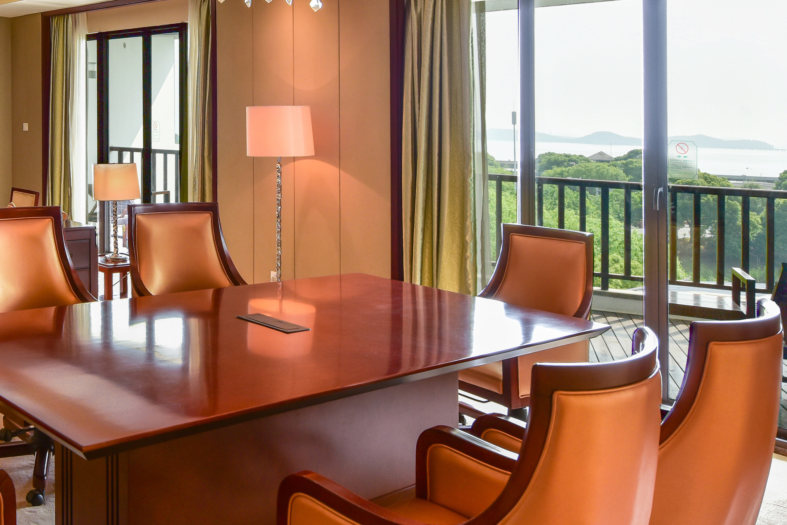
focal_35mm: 39
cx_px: 109
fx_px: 853
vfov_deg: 33.7
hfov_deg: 45.8
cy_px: 151
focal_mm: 18
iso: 200
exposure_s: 1/13
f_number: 8
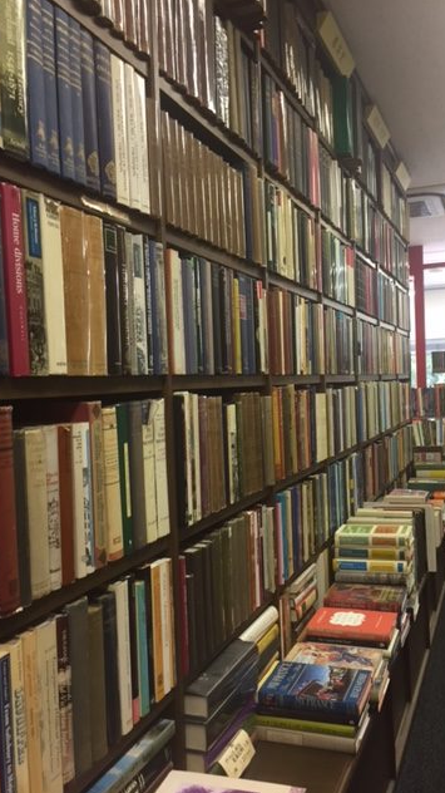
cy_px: 399
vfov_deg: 61.0
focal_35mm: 32
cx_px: 262
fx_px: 672
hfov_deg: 36.5
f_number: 2.2
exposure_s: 1/30
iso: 80
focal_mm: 4.15
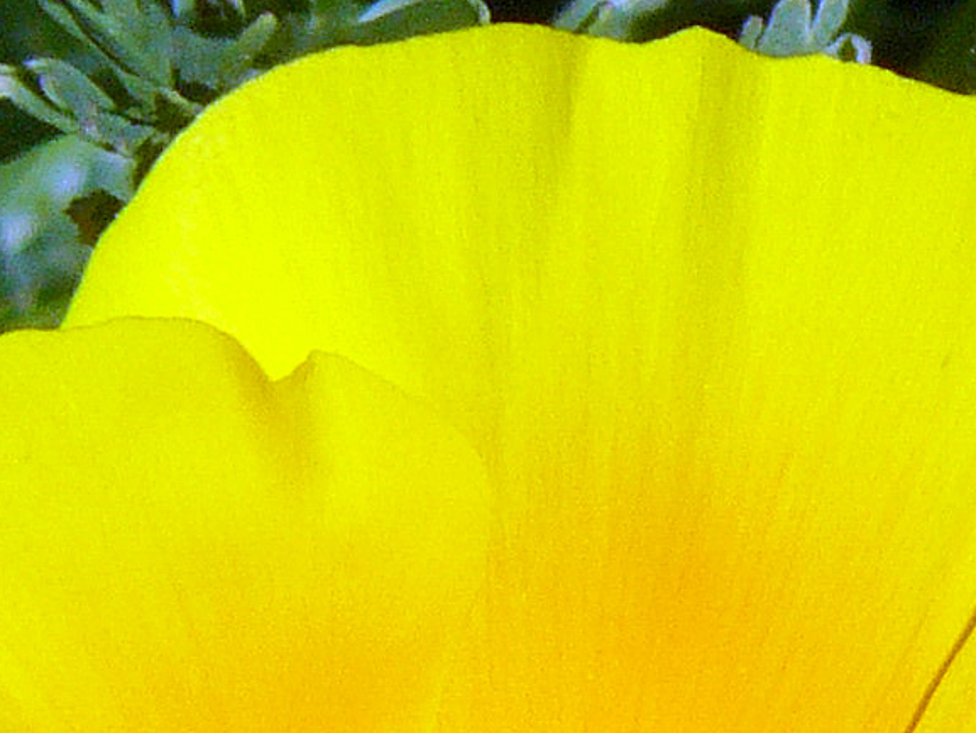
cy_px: 765
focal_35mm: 2301
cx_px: 995
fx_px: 64890
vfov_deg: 0.6
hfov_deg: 0.9
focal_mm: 72
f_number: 7.1
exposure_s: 1/500
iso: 100
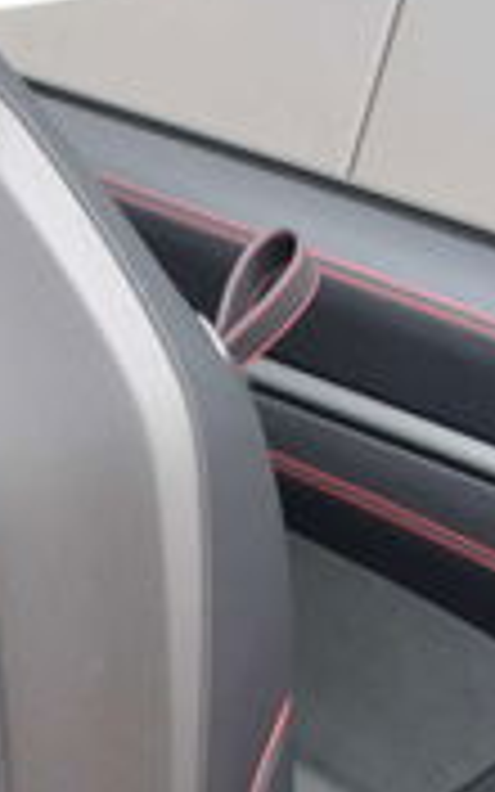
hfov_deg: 8.8
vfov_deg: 16.7
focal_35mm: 120
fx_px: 2590
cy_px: 932
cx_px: -1048
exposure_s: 1/100
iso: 400
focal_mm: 18
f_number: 5
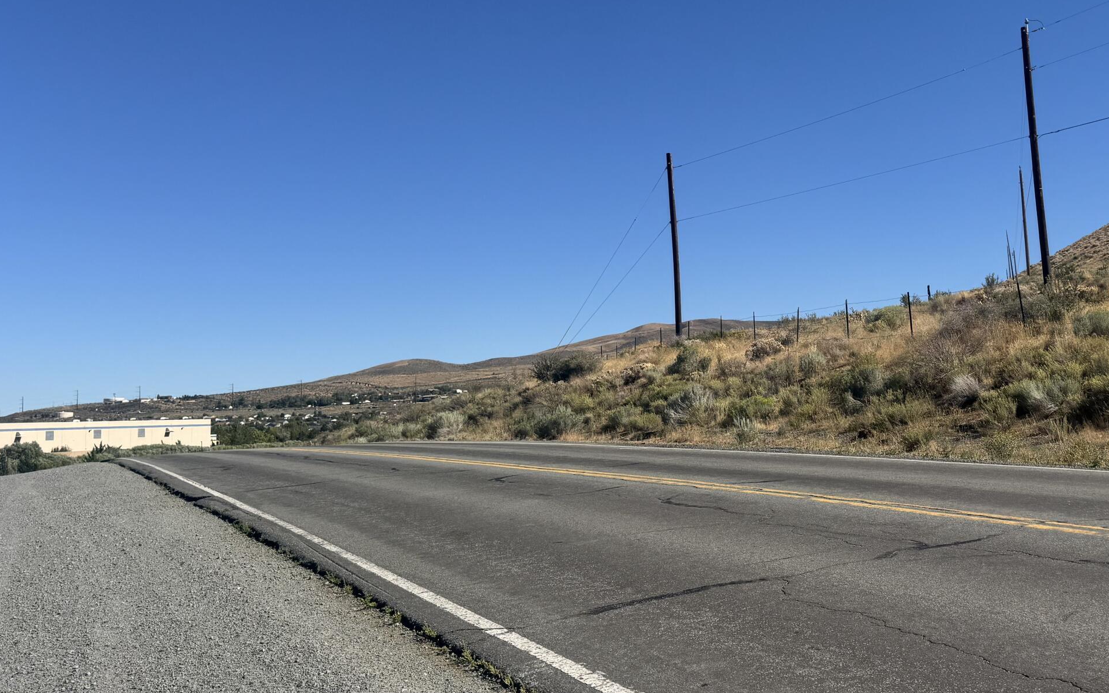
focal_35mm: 40
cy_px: 267
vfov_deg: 31.9
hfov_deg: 48.3
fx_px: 1209
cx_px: 758
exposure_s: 1/6410
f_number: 1.78
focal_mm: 6.76
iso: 80
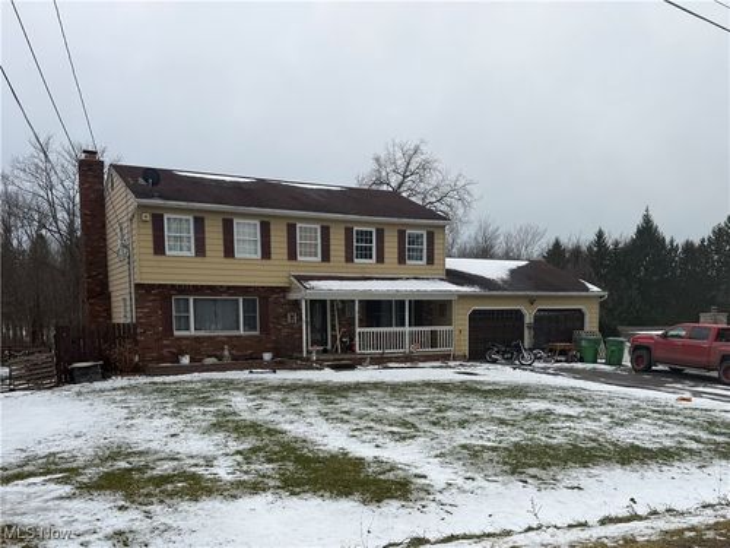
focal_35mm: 24
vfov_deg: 56.8
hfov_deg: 71.6
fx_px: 506
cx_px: 365
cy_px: 274
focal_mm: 6.76
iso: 80
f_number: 1.78
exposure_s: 1/2299
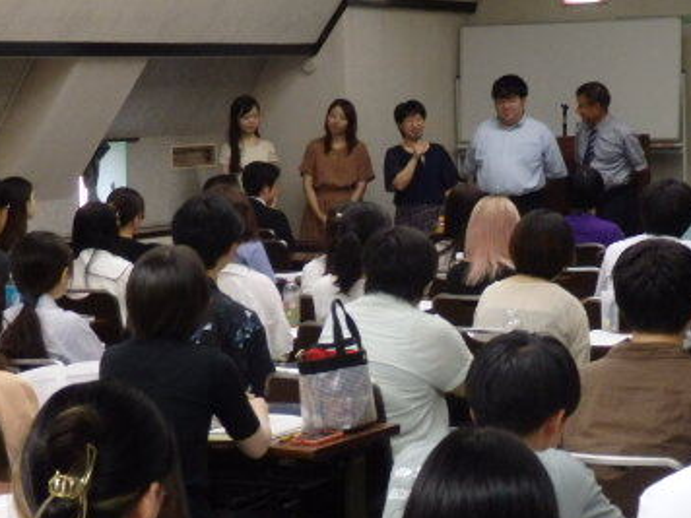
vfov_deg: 15.2
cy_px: 277
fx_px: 1936
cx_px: 580
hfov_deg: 20.0
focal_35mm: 97
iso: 800
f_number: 4.1
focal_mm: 9.8
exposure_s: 1/80
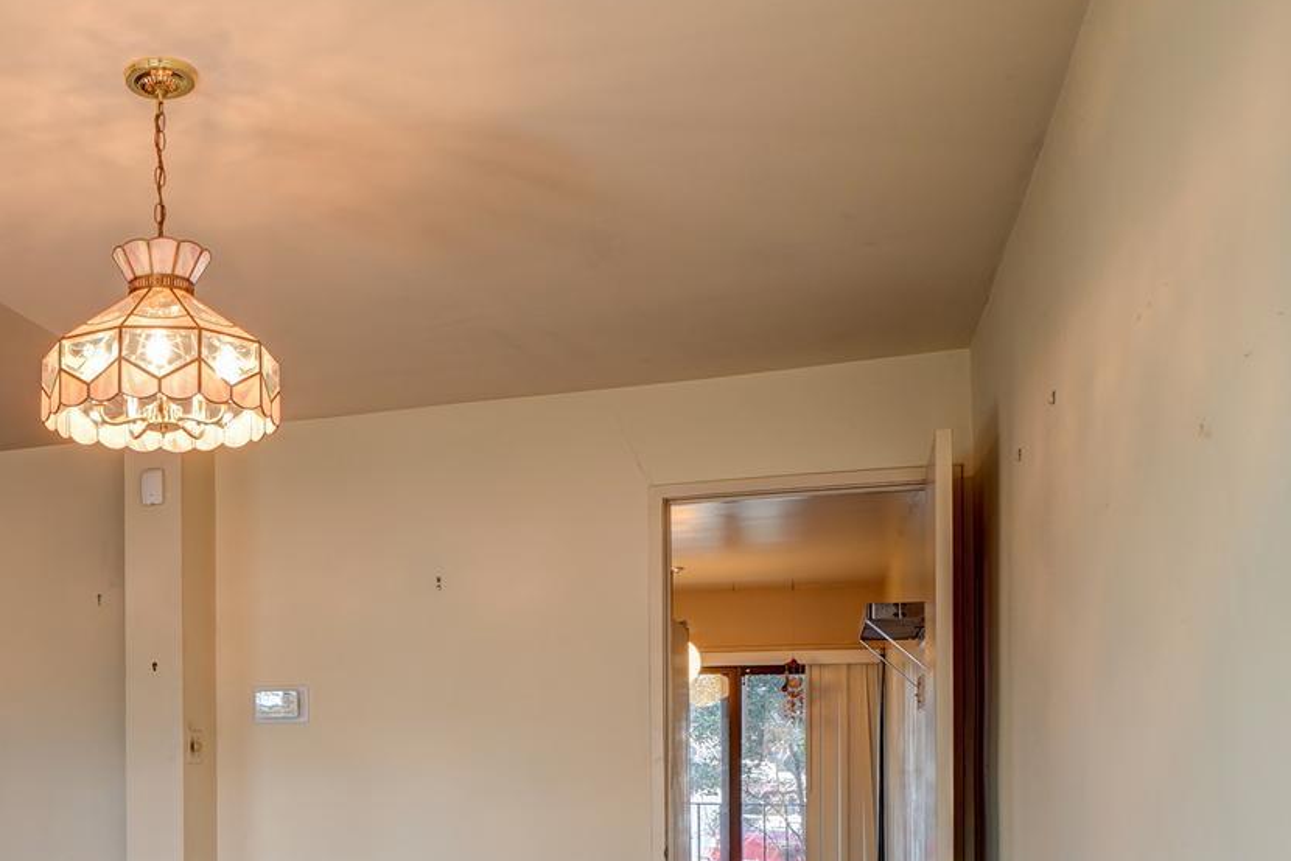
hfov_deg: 46.6
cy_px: 819
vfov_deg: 33.5
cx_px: 123
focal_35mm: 37
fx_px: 1327
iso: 50
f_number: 8
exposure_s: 1/1.67
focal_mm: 10
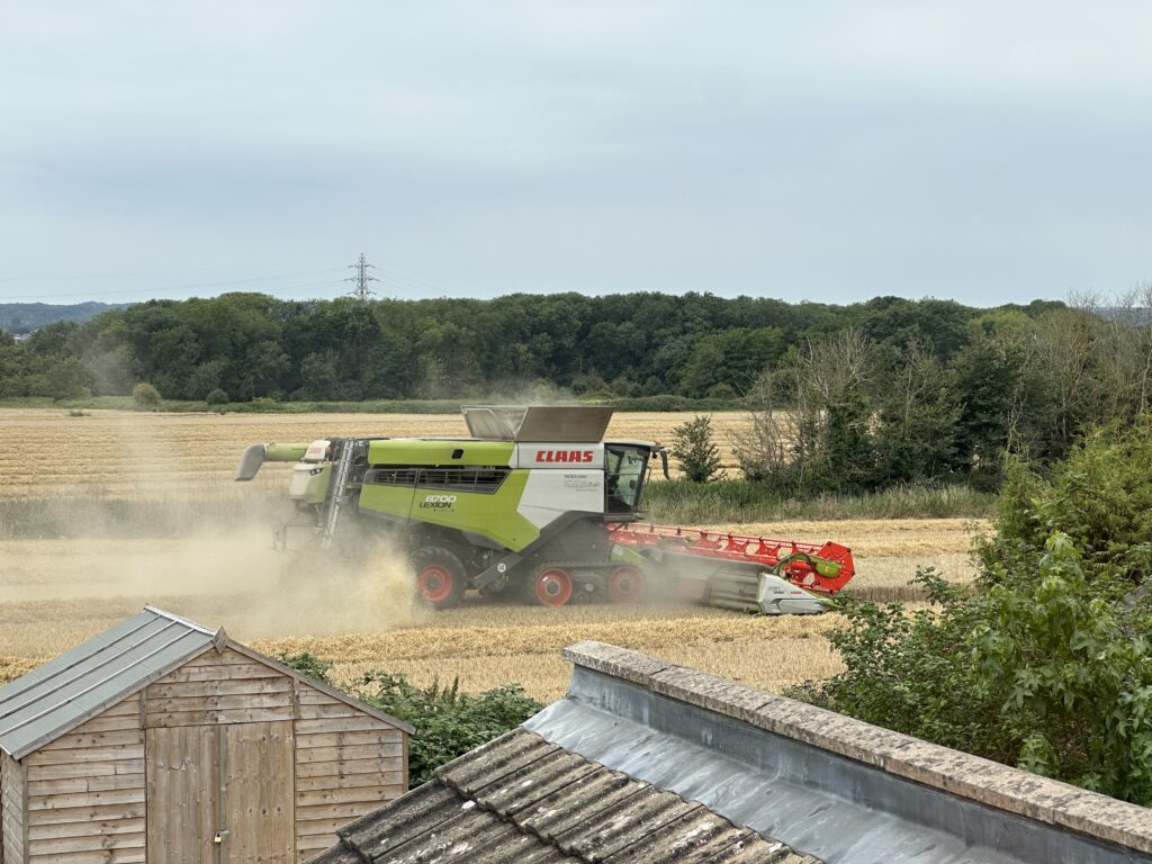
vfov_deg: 19.1
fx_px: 2563
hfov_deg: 25.3
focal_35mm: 77
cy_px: 432
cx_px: 576
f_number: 2.8
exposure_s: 1/395
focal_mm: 9
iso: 32
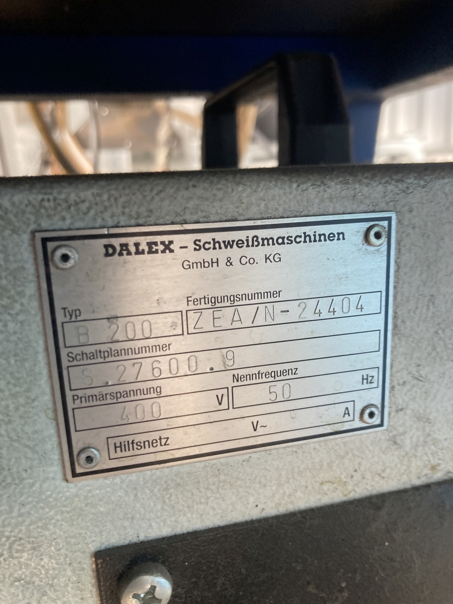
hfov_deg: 49.7
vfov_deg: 63.4
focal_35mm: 28
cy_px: 302
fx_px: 489
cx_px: 226
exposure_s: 1/60
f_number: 1.8
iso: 125
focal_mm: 3.99
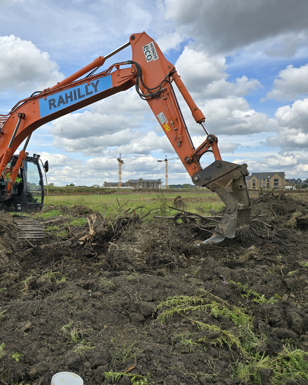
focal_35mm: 30
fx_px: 342
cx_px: 70
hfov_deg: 46.4
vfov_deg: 58.8
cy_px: 192
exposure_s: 1/666
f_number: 1.7
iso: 12
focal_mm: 6.3
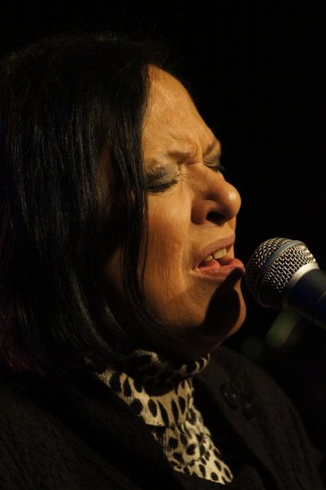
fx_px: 3674
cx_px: 163
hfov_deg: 5.1
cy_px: 245
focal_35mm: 270
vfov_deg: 7.6
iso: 3200
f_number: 5.6
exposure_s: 1/250
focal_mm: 180
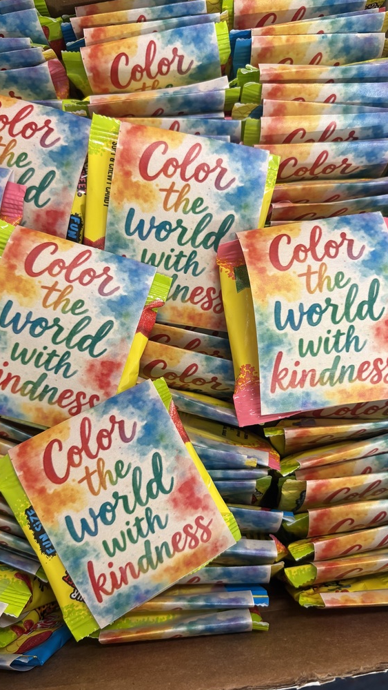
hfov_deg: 40.2
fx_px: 530
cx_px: 189
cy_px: 339
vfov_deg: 66.1
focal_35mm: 29
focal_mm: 5.96
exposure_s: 1/79
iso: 125
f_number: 1.6
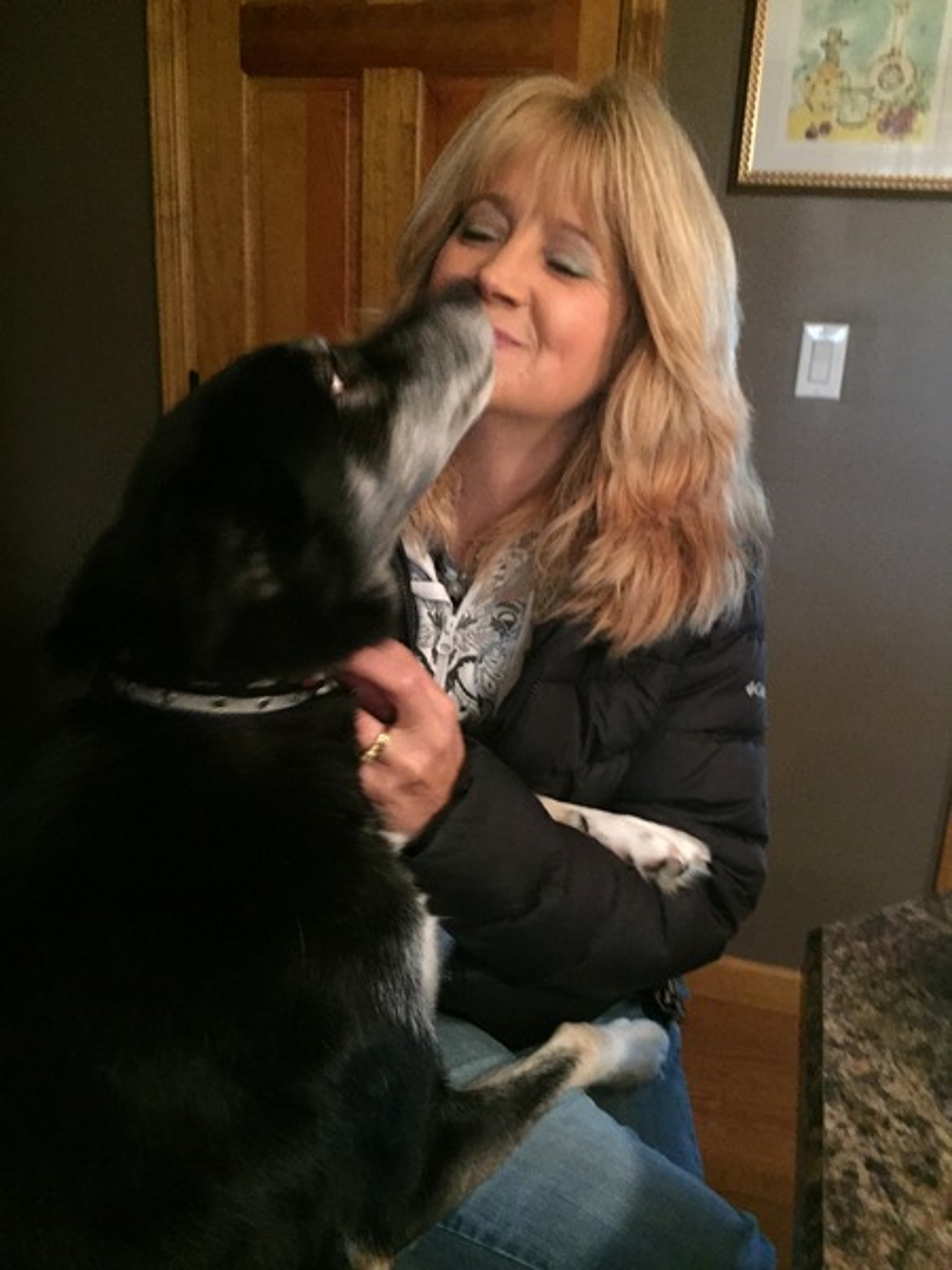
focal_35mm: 29
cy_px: 635
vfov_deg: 61.7
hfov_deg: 48.2
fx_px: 1063
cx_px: 476
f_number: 2.2
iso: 400
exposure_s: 1/15
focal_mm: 4.15
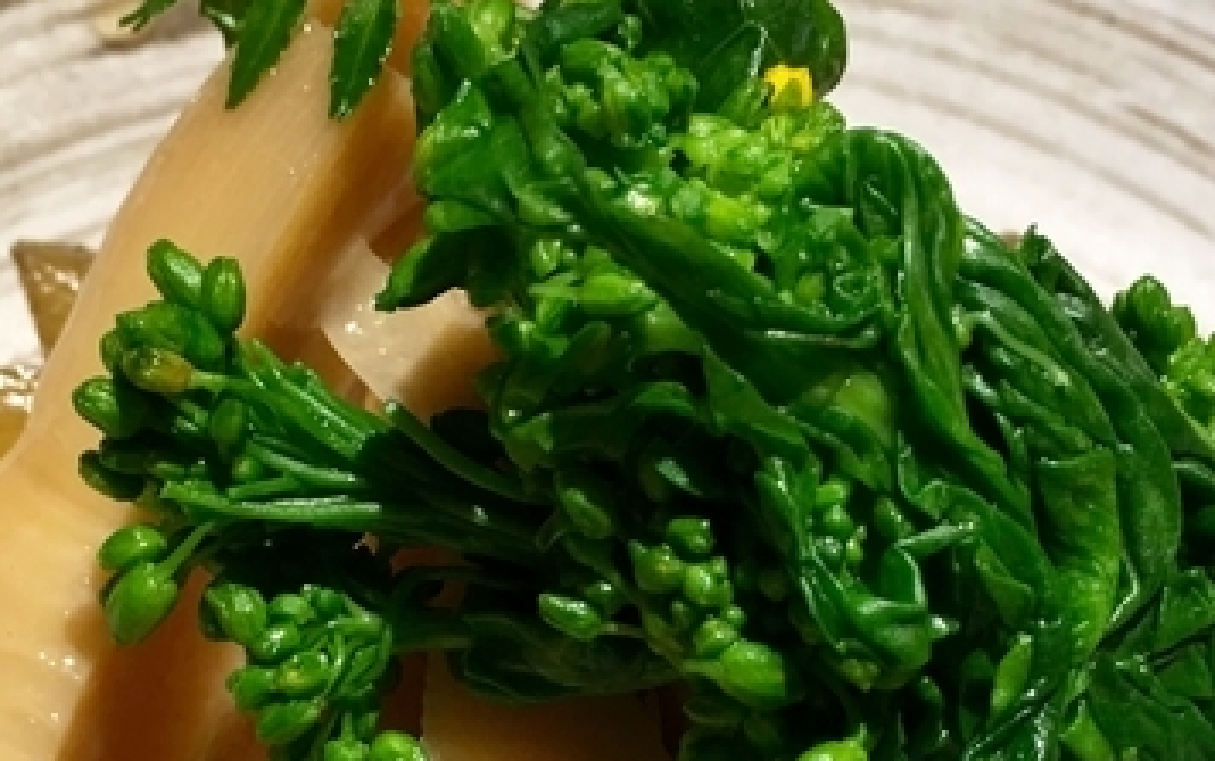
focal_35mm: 69
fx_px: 2286
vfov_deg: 18.5
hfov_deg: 29.8
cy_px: 710
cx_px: 587
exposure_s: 1/30
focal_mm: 4.15
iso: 100
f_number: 2.2
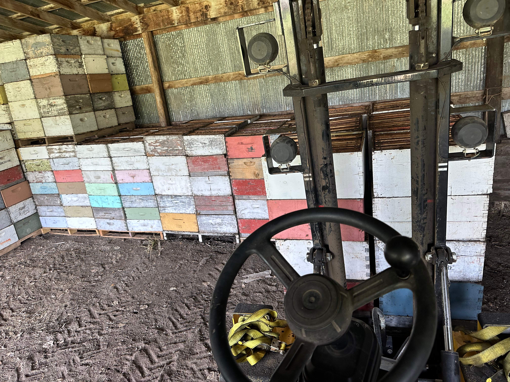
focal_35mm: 24
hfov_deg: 71.6
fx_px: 354
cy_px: 191
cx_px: 255
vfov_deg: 56.8
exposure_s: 1/121
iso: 200
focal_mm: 6.86
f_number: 1.78
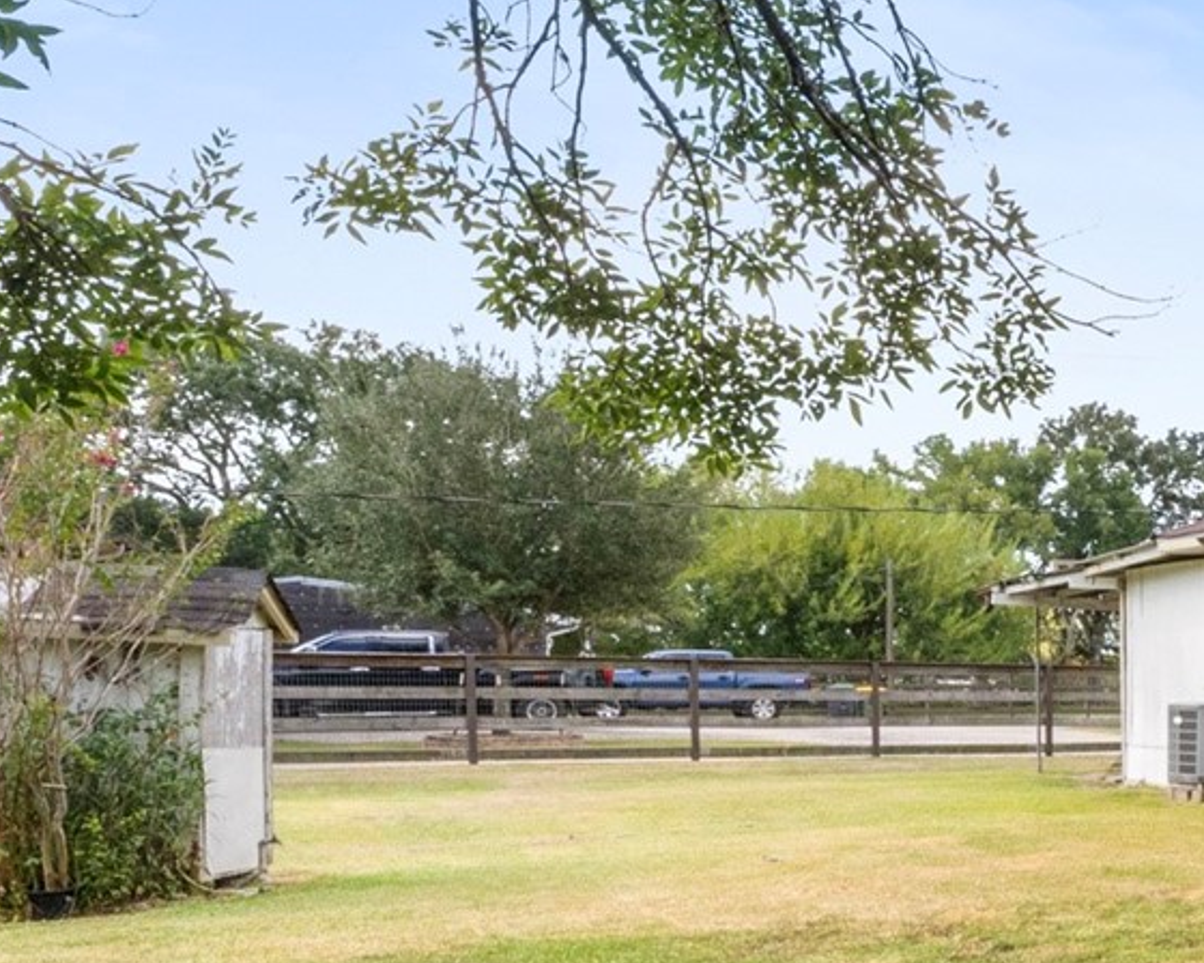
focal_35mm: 51
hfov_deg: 25.4
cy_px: 714
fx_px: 1817
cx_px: 1892
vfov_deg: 29.3
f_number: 9
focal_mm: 14
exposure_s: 1/80
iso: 800
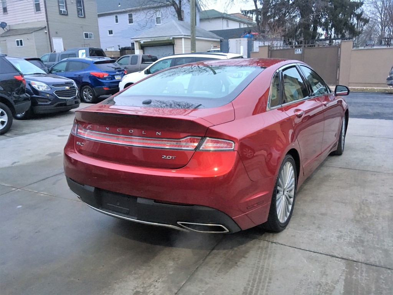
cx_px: 196
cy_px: 148
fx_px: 329
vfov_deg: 48.2
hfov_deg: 61.7
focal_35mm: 29
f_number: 2.2
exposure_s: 1/24
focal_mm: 4.15
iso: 200
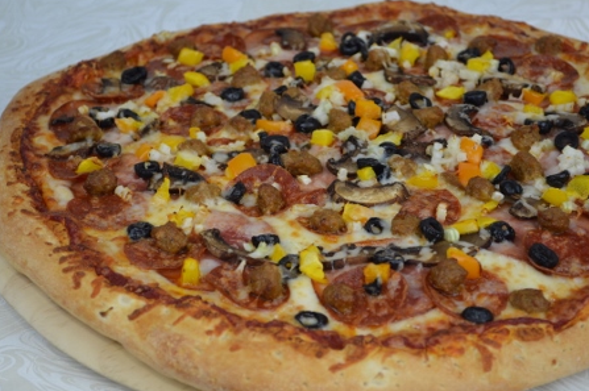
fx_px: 1235
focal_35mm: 76
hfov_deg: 26.8
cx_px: 314
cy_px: 212
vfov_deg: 18.0
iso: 220
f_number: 5.6
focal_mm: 45
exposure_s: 1/125
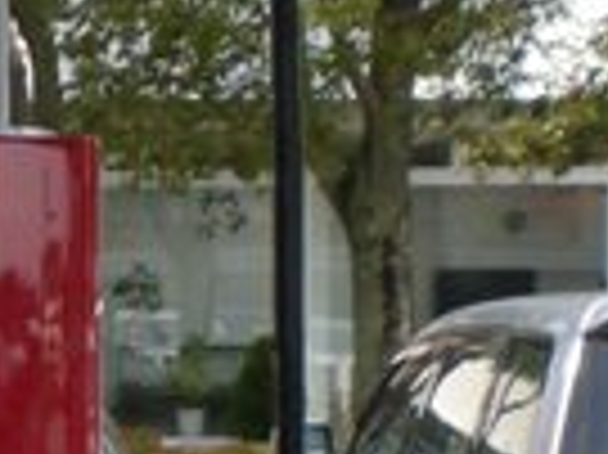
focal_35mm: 188
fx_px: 3299
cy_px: 683
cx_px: -133
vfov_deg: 7.7
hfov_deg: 10.4
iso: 64
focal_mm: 6.3
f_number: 4.6
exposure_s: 1/153
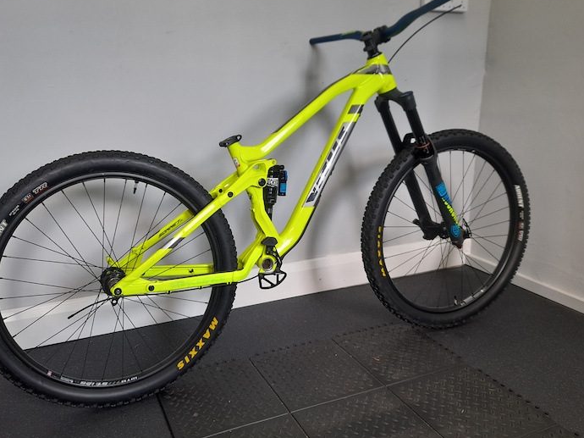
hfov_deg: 61.4
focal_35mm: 29
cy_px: 201
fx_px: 489
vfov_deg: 48.2
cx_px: 251
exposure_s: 1/50
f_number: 2
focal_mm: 4.6
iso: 32
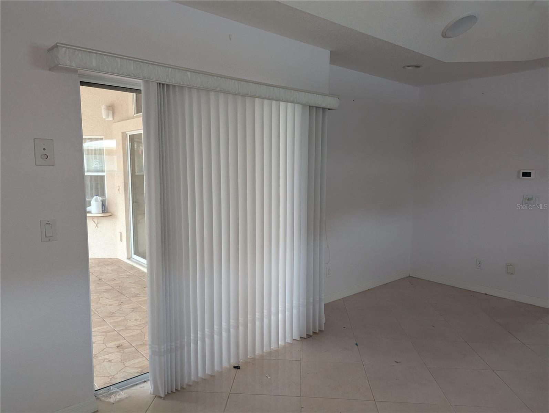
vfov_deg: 56.9
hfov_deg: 71.5
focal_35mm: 24
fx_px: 381
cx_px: 274
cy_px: 206
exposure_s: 1/124
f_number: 1.85
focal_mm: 6.81
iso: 988
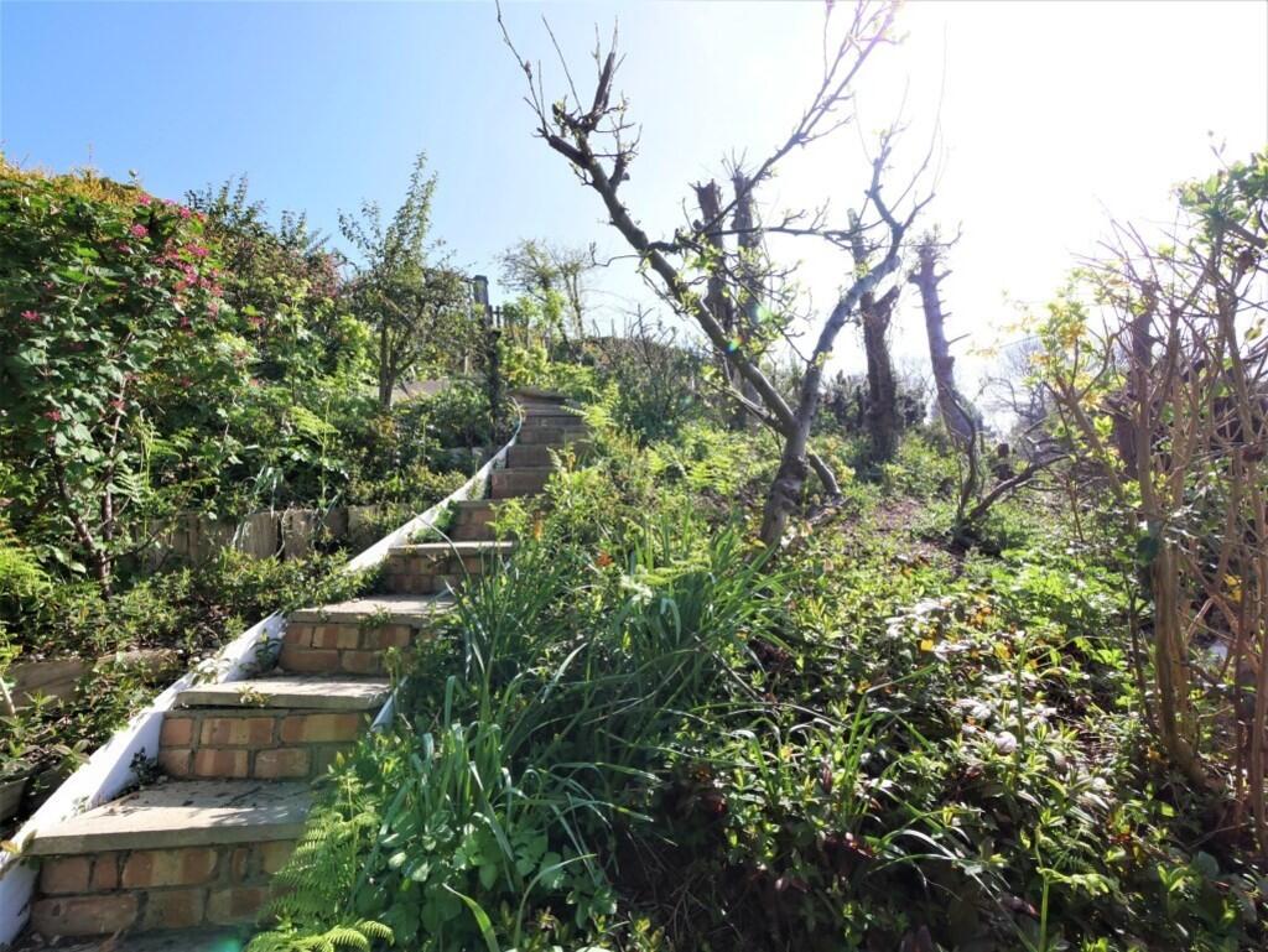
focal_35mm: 14
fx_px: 513
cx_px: 634
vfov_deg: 85.7
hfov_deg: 102.0
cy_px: 476
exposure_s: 1/320
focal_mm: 7
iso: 200
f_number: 7.1
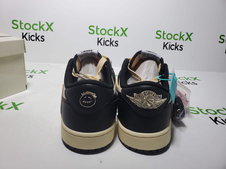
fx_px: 170
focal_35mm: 26
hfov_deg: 67.3
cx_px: 113
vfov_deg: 53.1
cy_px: 84
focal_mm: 4.3
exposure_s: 1/224
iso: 50
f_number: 2.4
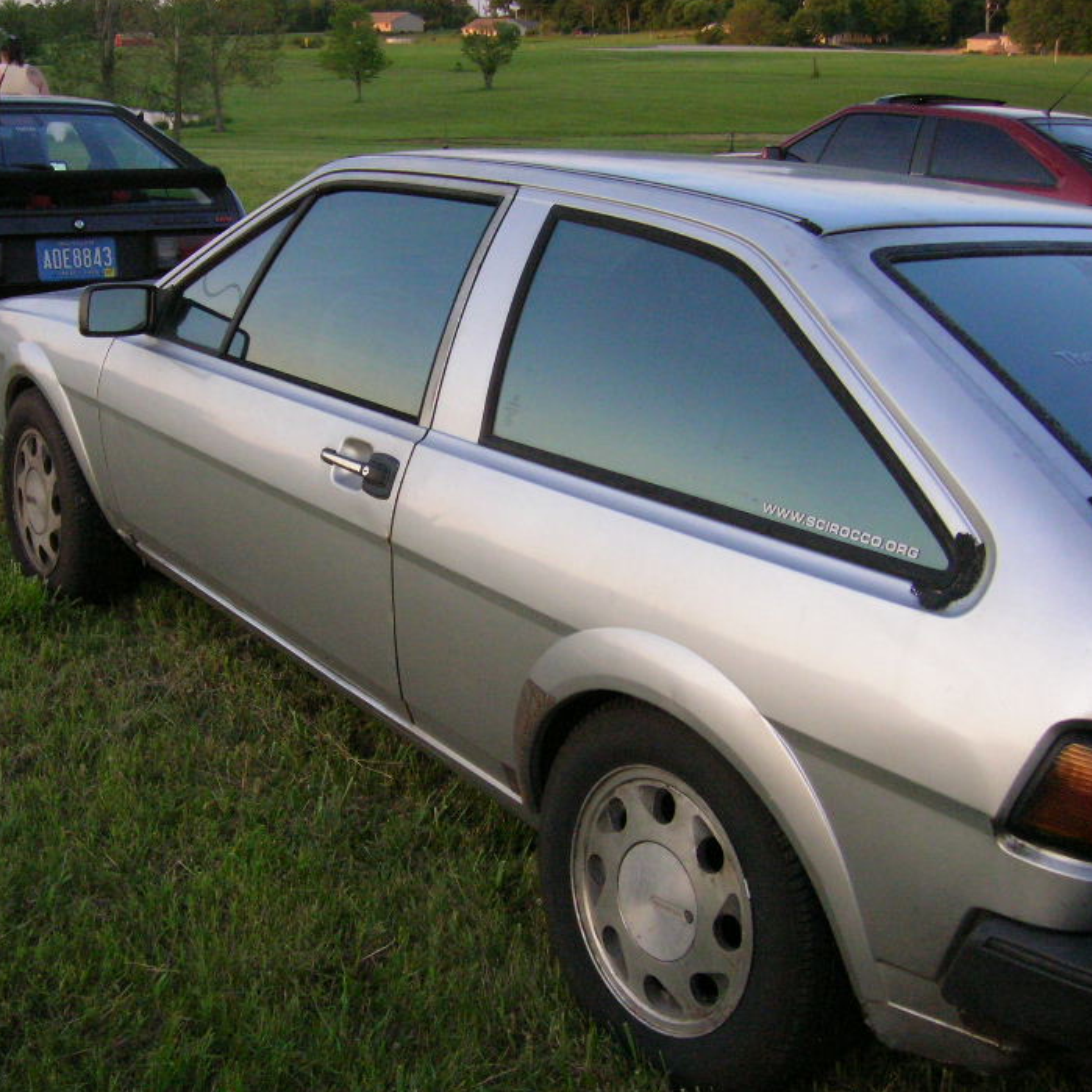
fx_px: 1570
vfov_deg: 38.3
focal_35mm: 44
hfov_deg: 38.1
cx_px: 411
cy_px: 559
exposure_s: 1/390
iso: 200
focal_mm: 5.7
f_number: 2.9
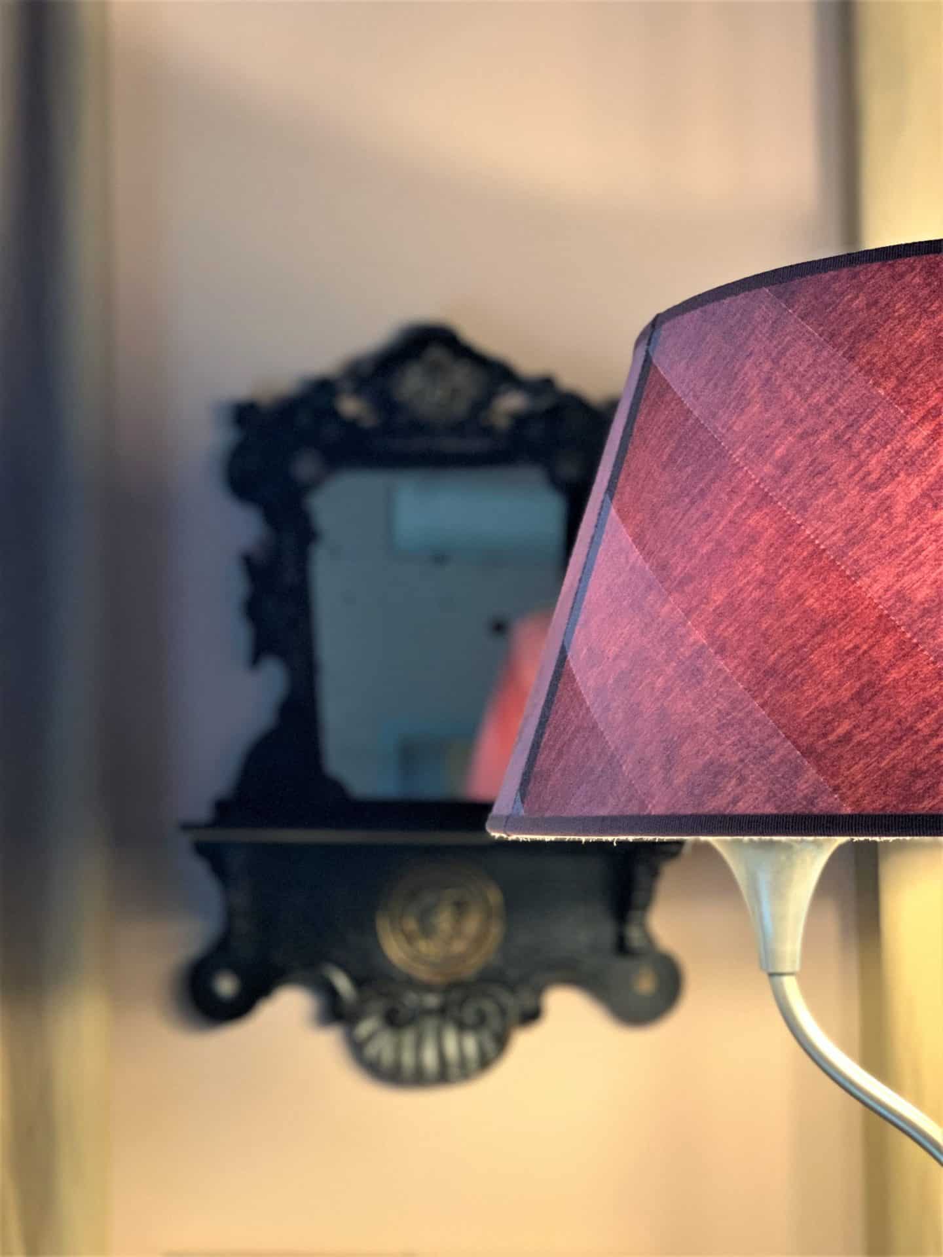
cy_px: 628
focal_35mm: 52
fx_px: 1889
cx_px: 472
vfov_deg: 36.8
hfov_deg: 28.0
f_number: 2.4
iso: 400
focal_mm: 6
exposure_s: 1/54
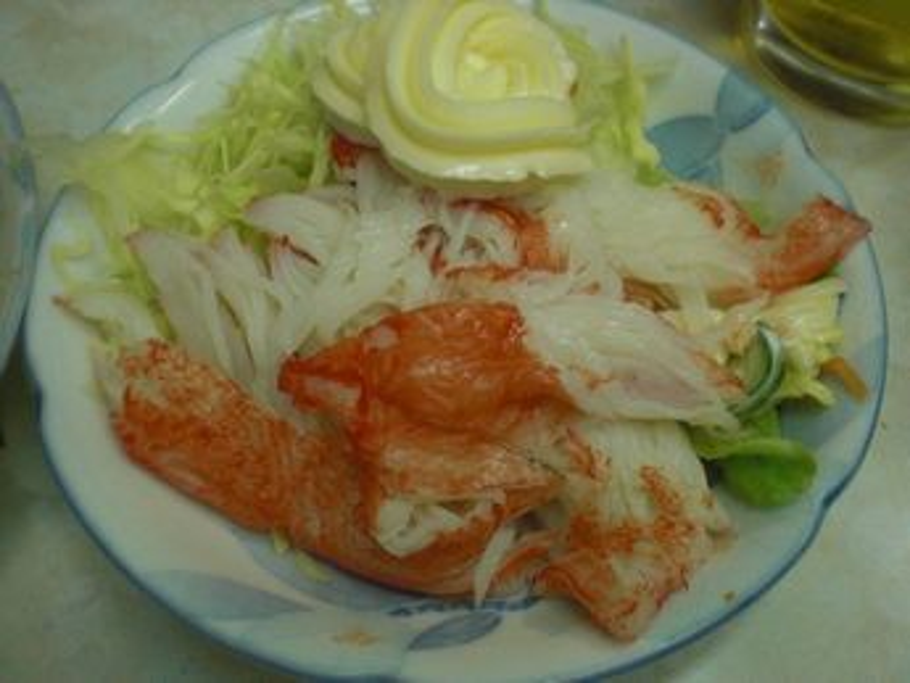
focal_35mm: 38
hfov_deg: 49.0
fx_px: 999
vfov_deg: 37.7
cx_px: 455
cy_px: 342
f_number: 3.1
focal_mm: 6.3
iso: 400
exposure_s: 1/125
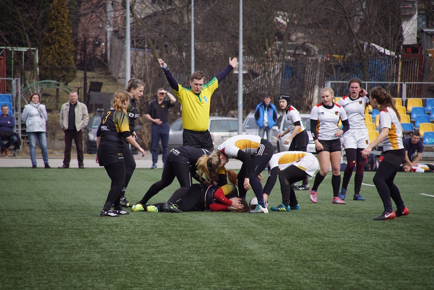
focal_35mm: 300
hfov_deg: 6.9
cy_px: 145
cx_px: 217
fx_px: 3617
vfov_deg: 4.6
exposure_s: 1/320
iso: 160
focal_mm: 200
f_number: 6.3
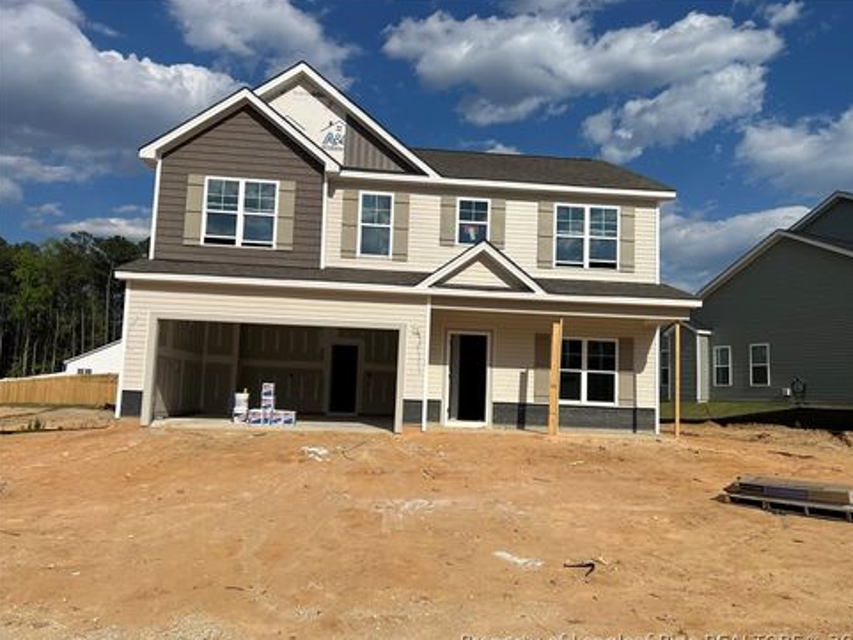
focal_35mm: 27
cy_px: 324
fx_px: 665
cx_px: 438
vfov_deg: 51.4
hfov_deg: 65.3
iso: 50
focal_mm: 5.7
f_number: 1.5
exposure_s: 1/10309
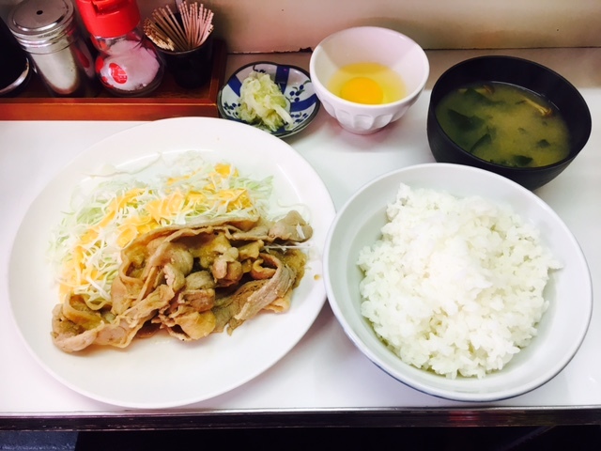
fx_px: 503
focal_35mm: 29
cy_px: 226
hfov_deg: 61.7
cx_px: 300
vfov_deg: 48.2
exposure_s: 1/33
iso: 64
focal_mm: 4.15
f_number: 2.2
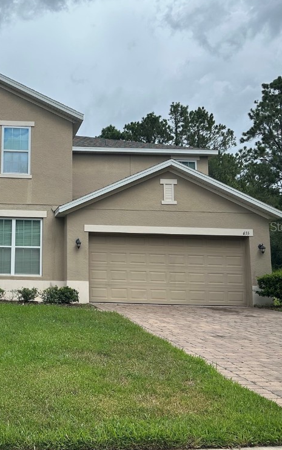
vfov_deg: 55.3
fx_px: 430
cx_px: 17
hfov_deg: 33.9
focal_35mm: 35
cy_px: 226
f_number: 1.78
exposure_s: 1/2469
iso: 80
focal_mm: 6.86
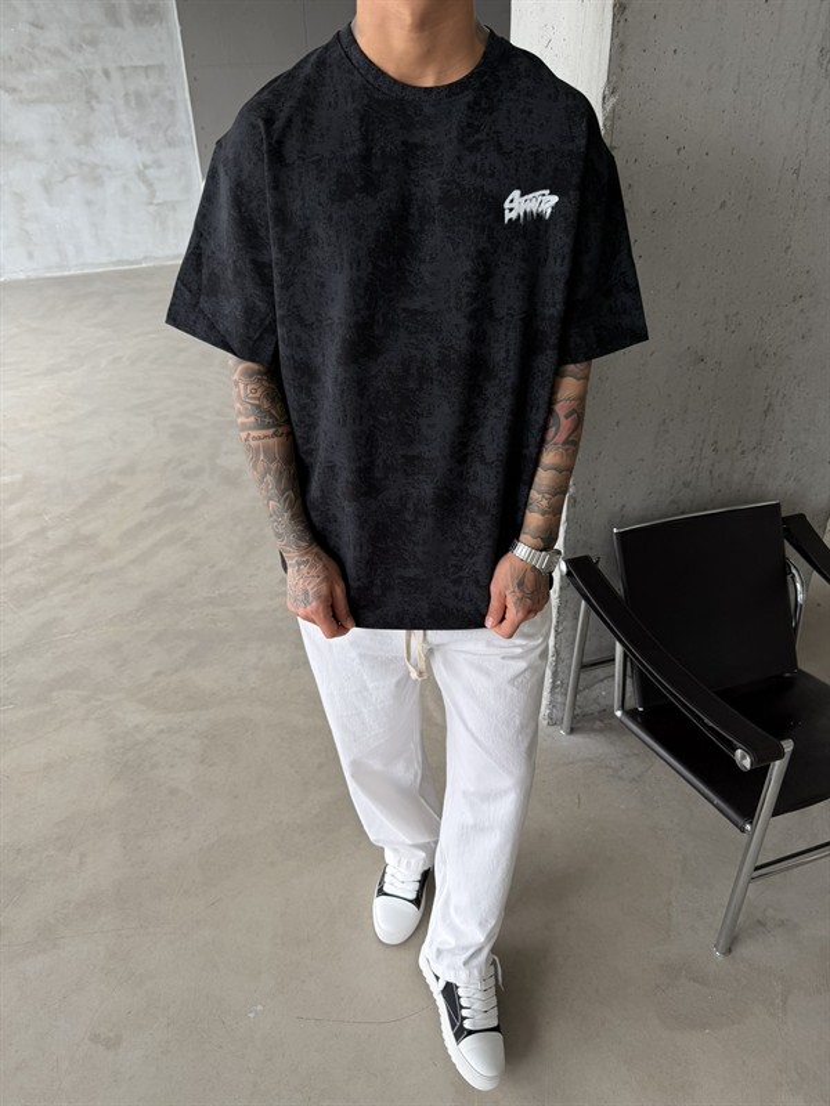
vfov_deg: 71.6
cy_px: 553
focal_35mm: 24
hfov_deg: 56.8
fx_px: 767
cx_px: 415
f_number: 1.78
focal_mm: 6.76
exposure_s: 1/121
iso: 100
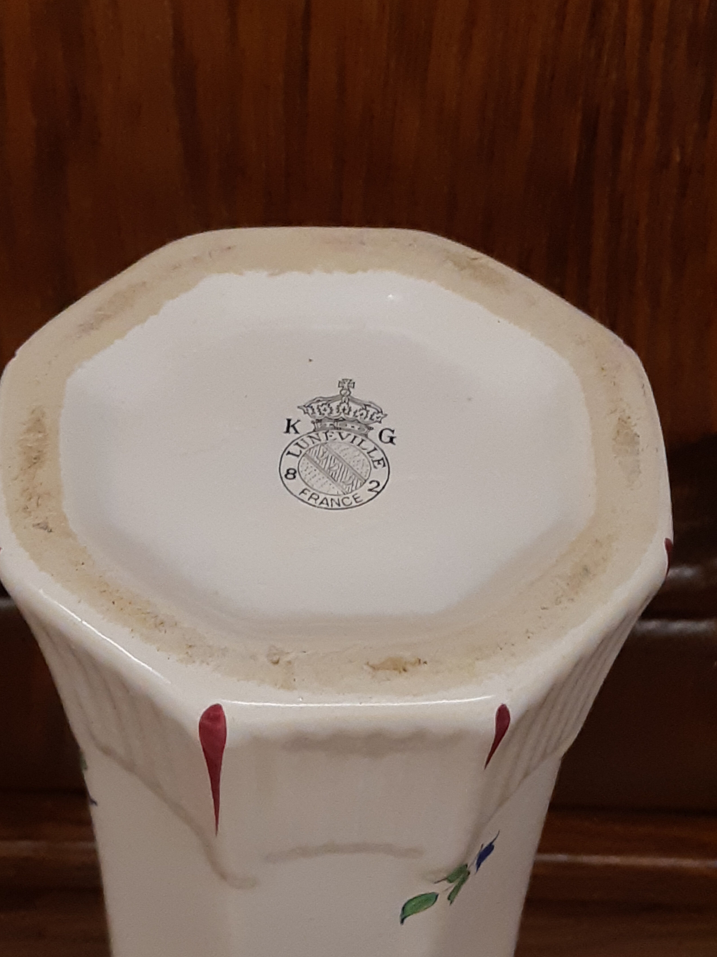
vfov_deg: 63.4
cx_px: 333
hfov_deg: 49.7
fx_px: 773
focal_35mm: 28
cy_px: 506
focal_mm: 3.93
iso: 250
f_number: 1.7
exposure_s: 1/50
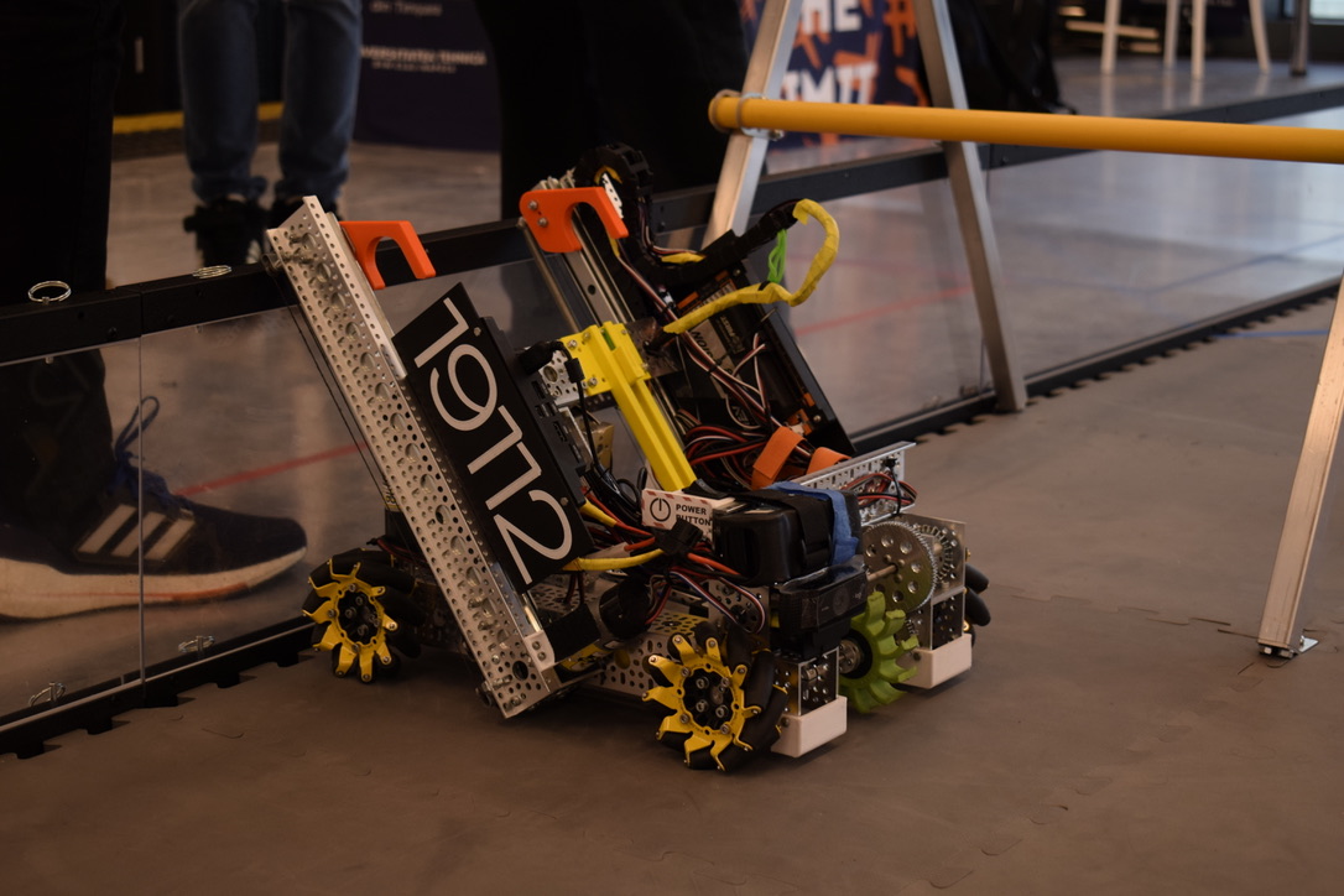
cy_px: 448
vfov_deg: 22.6
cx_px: 672
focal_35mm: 60
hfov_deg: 33.4
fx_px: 2240
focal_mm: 40
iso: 400
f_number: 5
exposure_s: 1/80
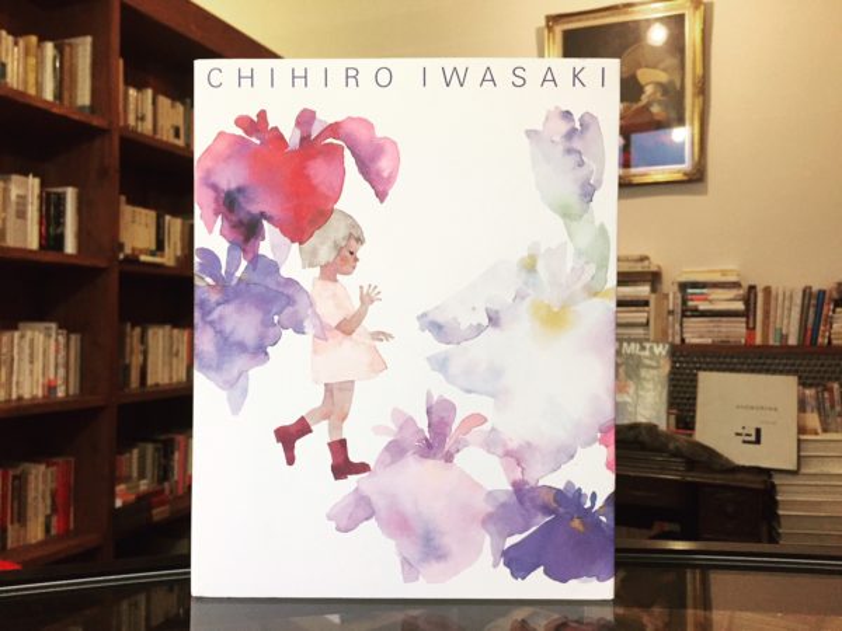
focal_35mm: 29
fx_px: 705
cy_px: 316
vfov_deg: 48.2
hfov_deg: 61.7
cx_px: 421
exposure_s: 1/30
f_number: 2.2
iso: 200
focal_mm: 4.15
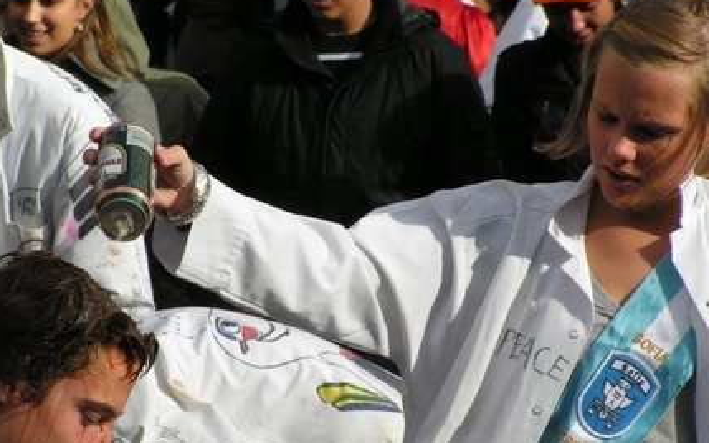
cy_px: 259
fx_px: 6182
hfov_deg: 6.6
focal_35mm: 320
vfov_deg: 4.1
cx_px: 329
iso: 50
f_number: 5.6
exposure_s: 1/500
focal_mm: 43
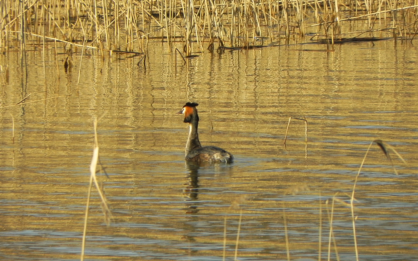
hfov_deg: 2.9
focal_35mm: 721
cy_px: 116
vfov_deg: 1.8
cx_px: 209
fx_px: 8213
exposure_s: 1/407
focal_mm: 120
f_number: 7.1
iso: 160
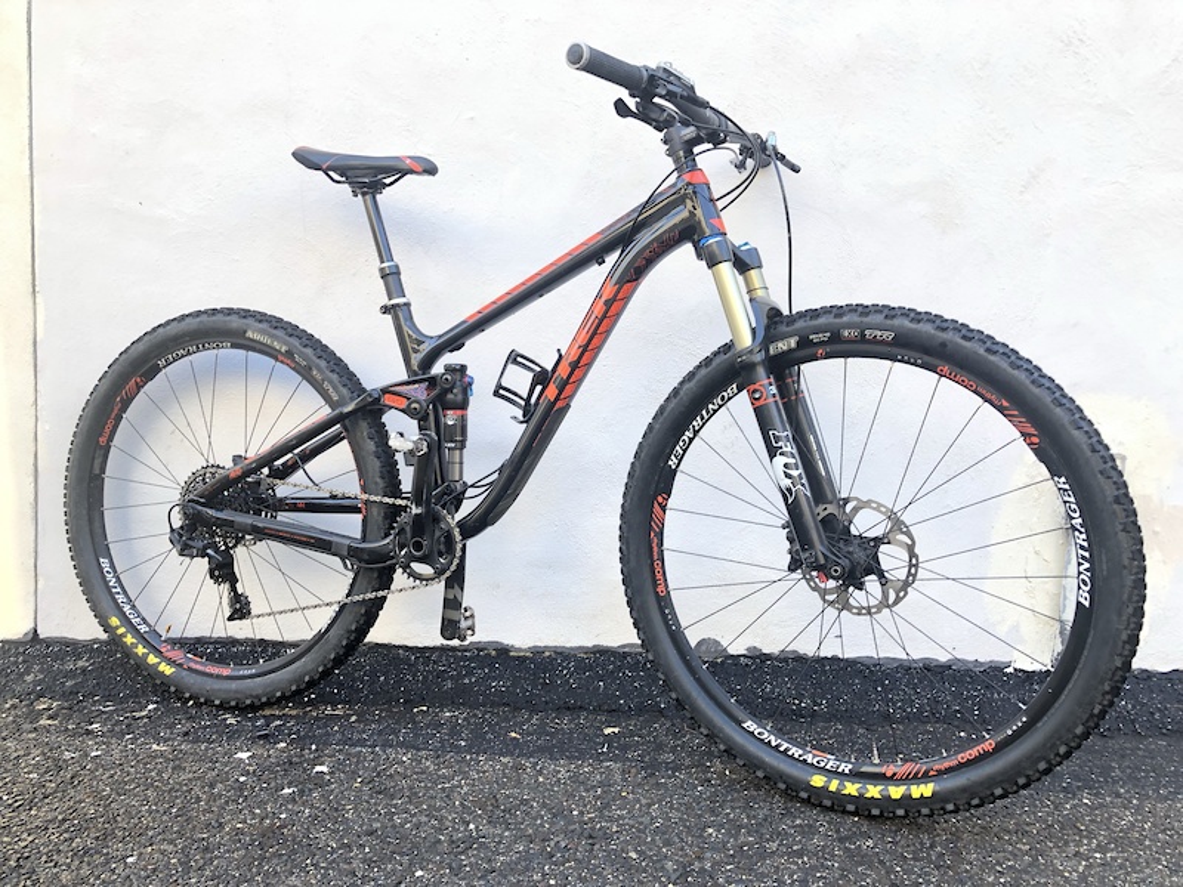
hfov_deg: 63.4
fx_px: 957
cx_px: 592
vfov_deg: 49.7
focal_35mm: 28
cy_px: 444
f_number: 1.8
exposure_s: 1/120
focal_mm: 3.99
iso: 40
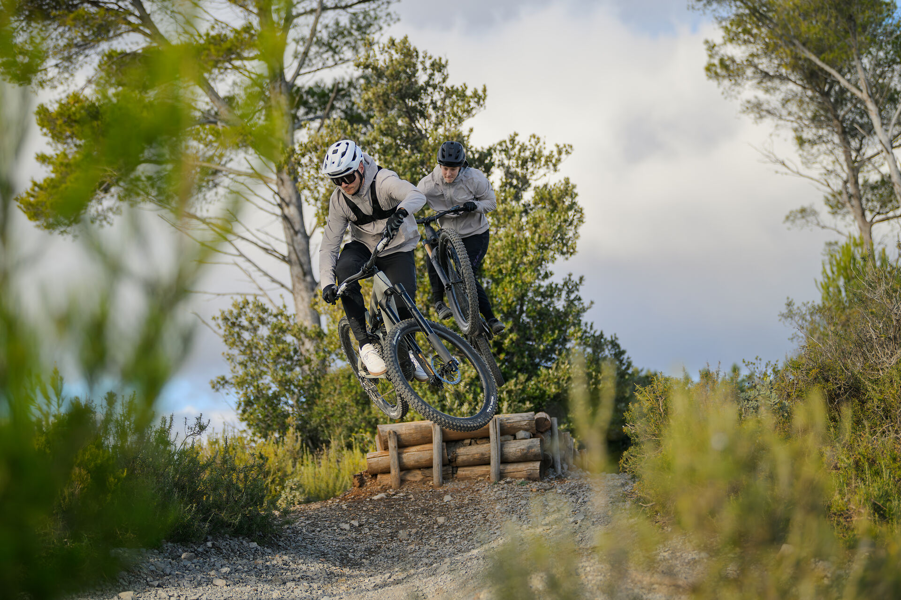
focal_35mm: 92
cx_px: 450
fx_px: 2302
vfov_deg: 14.9
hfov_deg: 22.1
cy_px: 300
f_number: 2.8
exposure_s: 1/6400
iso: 400
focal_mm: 92
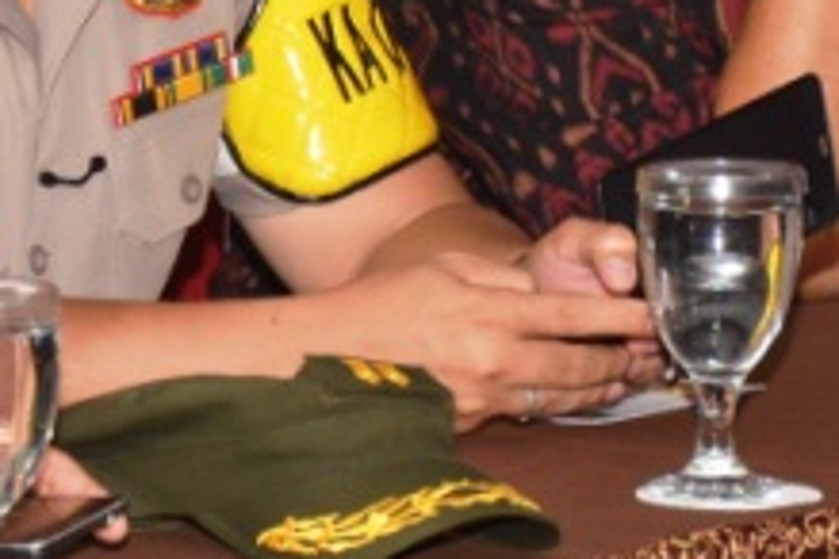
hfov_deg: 5.0
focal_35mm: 406
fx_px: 9461
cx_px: -460
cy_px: -145
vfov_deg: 3.4
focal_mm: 58
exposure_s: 1/80
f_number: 5
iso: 400
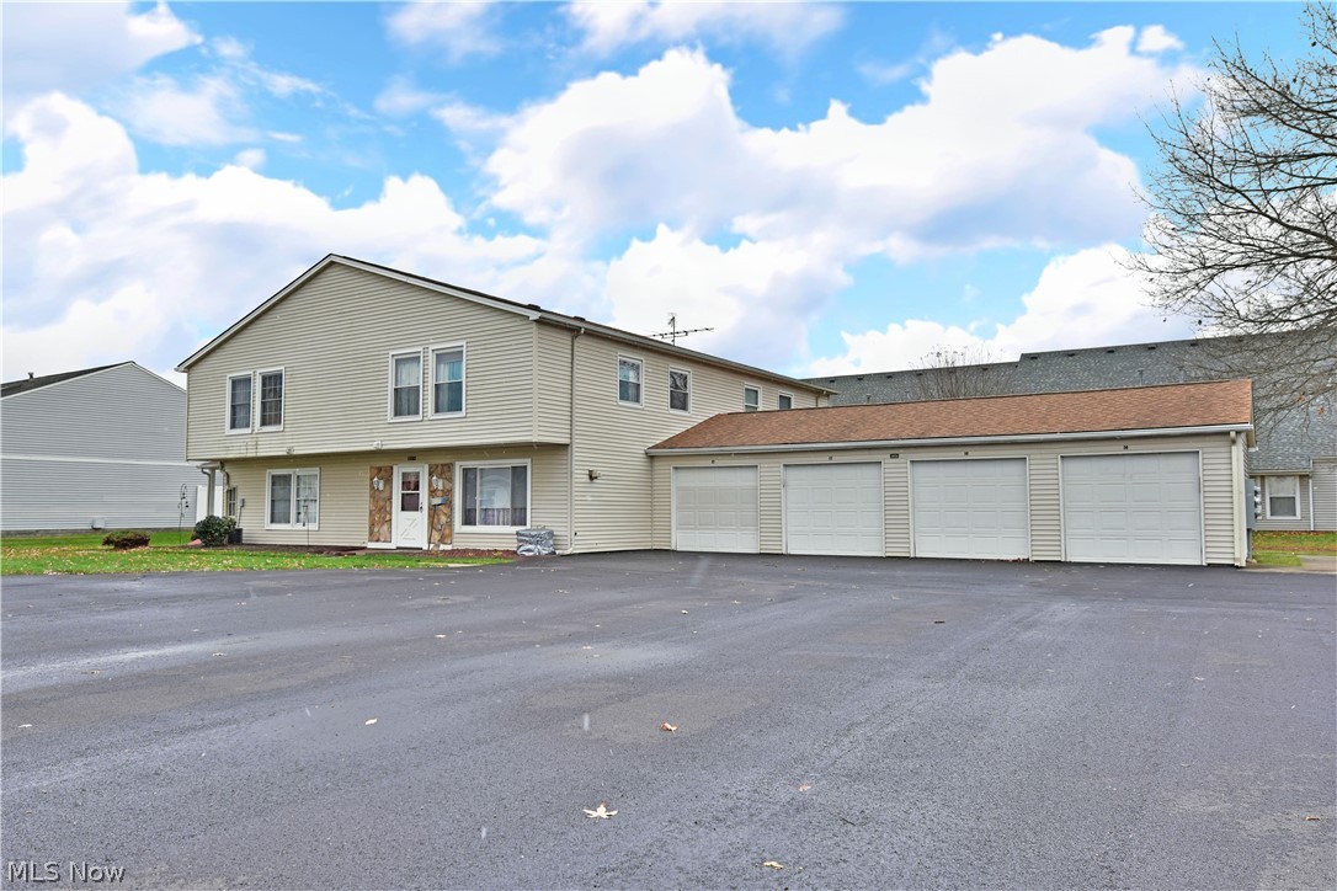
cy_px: 446
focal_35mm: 24
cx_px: 668
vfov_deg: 53.1
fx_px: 891
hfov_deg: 73.7
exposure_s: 1/200
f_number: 4.5
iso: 200
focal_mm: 16
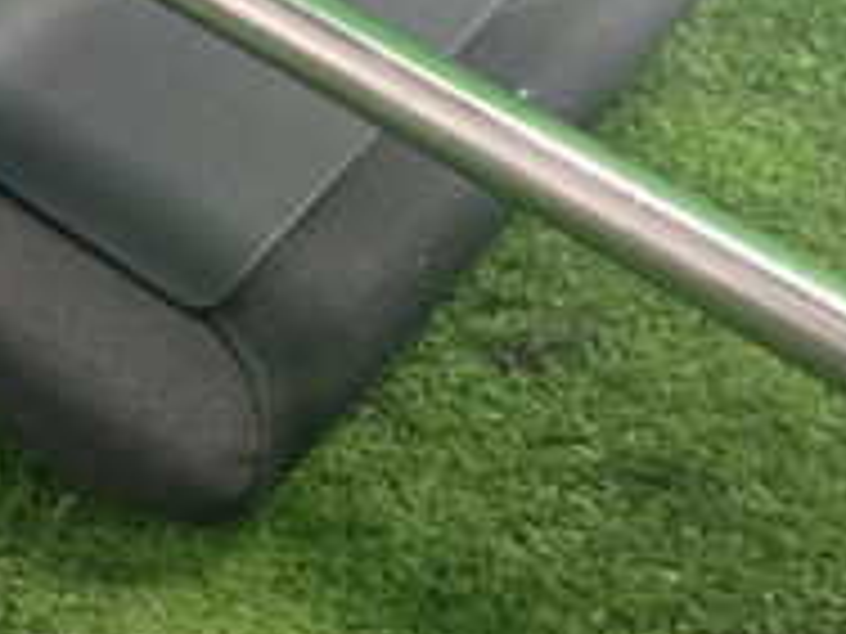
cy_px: -85
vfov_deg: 15.0
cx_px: 436
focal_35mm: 96
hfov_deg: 20.4
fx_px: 2346
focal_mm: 5.4
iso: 500
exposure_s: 1/30
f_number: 2.3
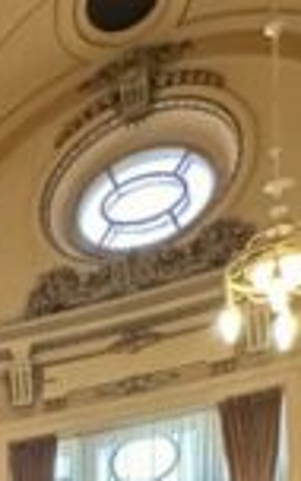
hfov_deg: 12.7
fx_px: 984
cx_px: -453
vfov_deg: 22.7
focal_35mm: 75
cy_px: 709
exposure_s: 1/60
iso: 250
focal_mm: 2.22
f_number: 2.2
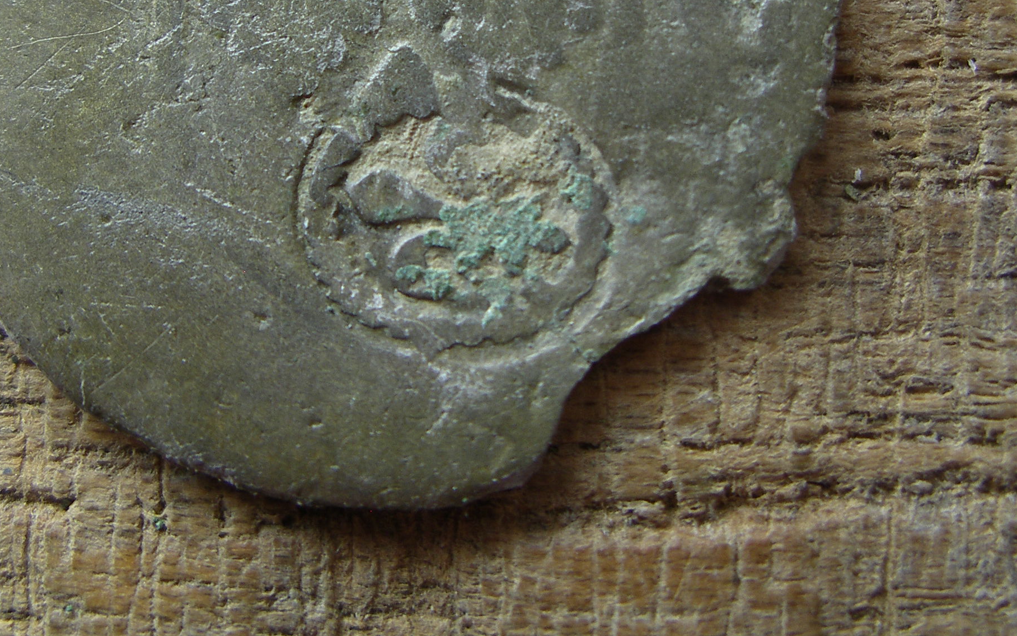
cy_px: 32
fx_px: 1829
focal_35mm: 66
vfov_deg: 19.3
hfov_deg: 31.0
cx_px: 410
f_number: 3
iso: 80
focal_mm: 7.8
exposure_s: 1/125
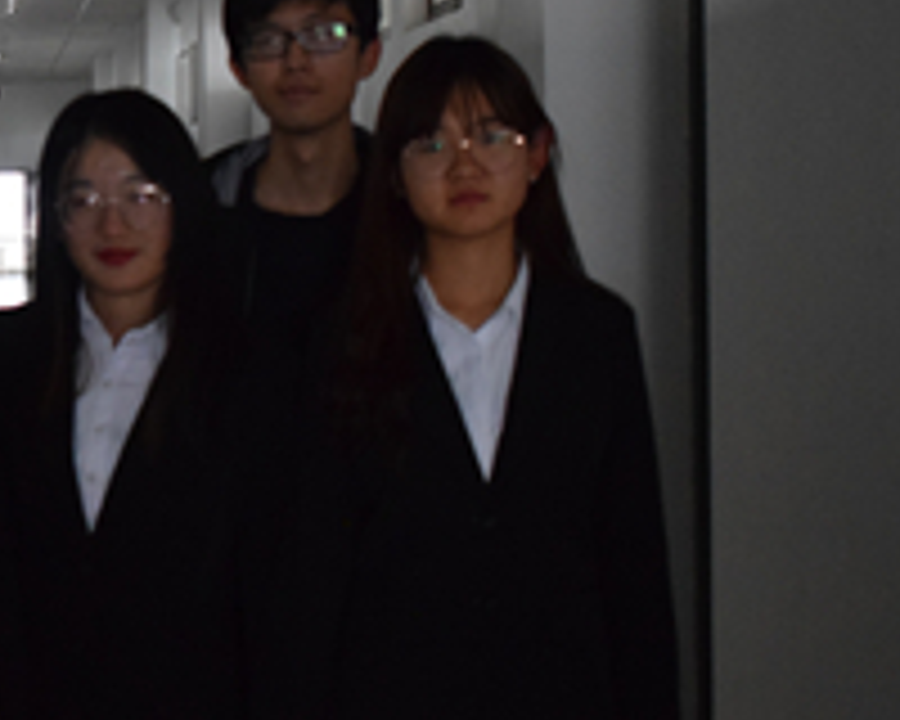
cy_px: 248
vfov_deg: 12.8
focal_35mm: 120
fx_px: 3196
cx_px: -99
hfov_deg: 15.6
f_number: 4.8
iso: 3200
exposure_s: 1/320
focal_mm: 38
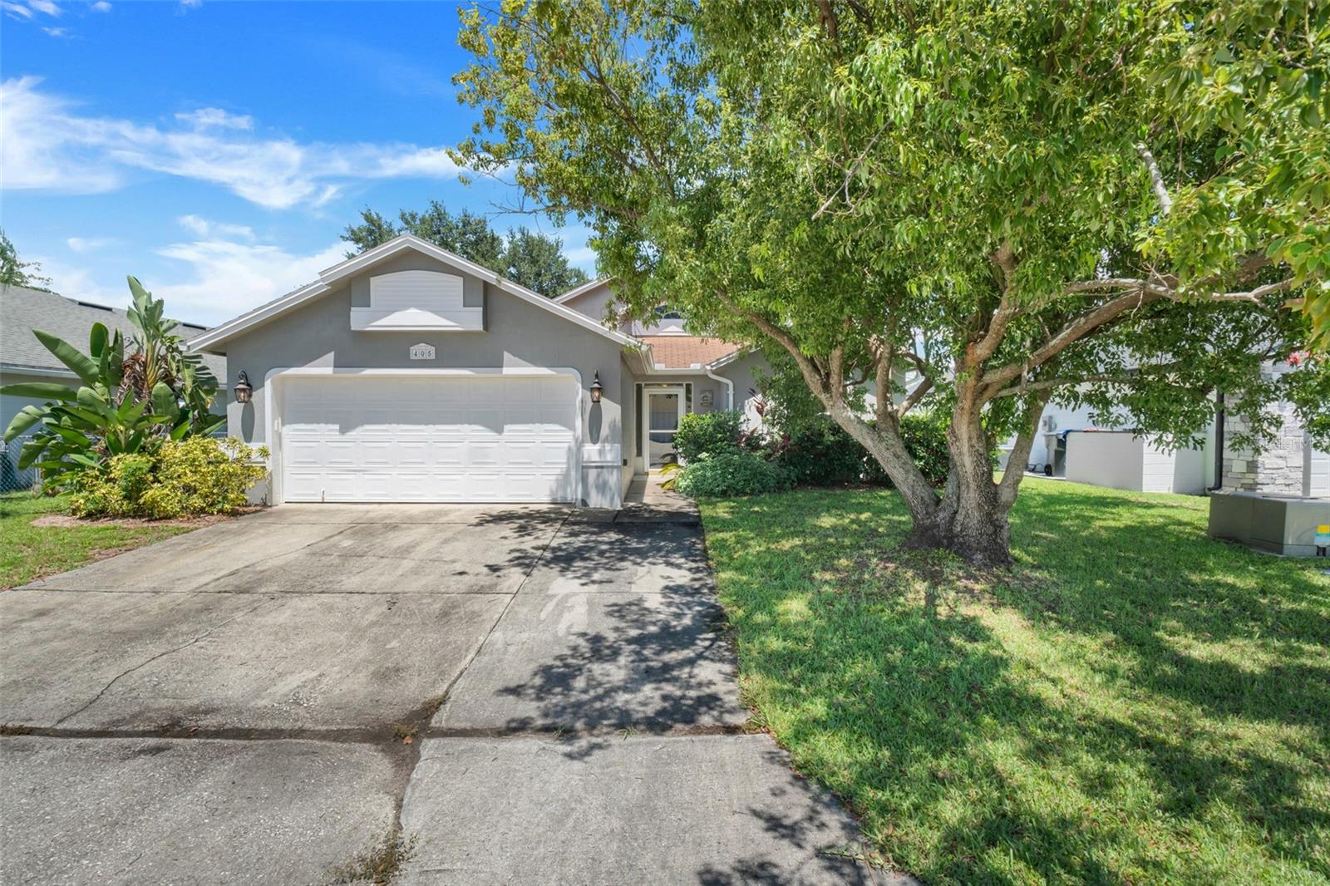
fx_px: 609
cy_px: 443
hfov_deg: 95.0
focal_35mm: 16
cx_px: 665
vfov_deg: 72.0
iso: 100
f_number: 8
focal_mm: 11
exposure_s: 1/30
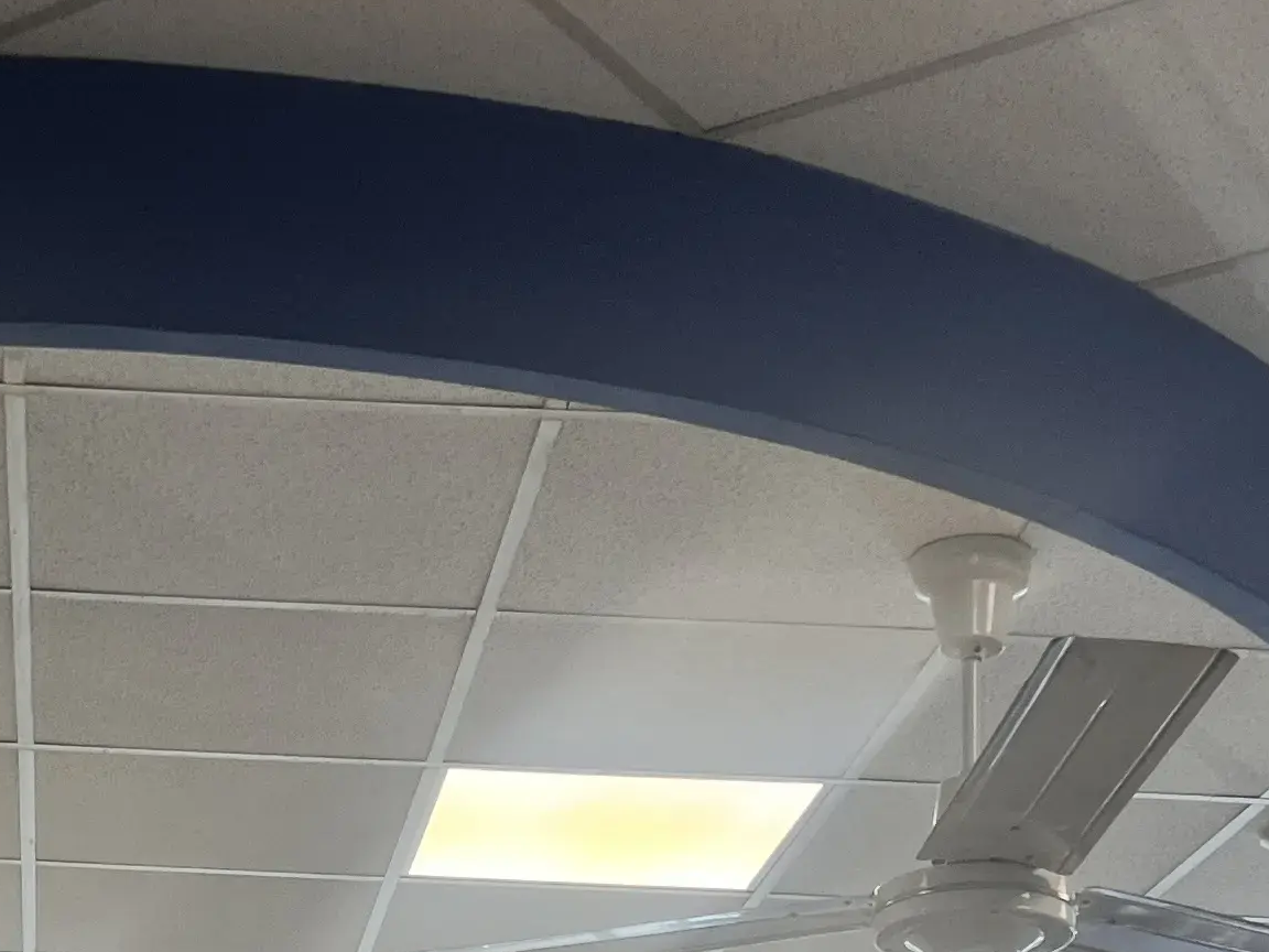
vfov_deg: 15.7
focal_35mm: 91
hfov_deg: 20.9
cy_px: 1088
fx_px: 3336
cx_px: 36
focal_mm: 5.7
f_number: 1.5
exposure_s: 1/177
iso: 40
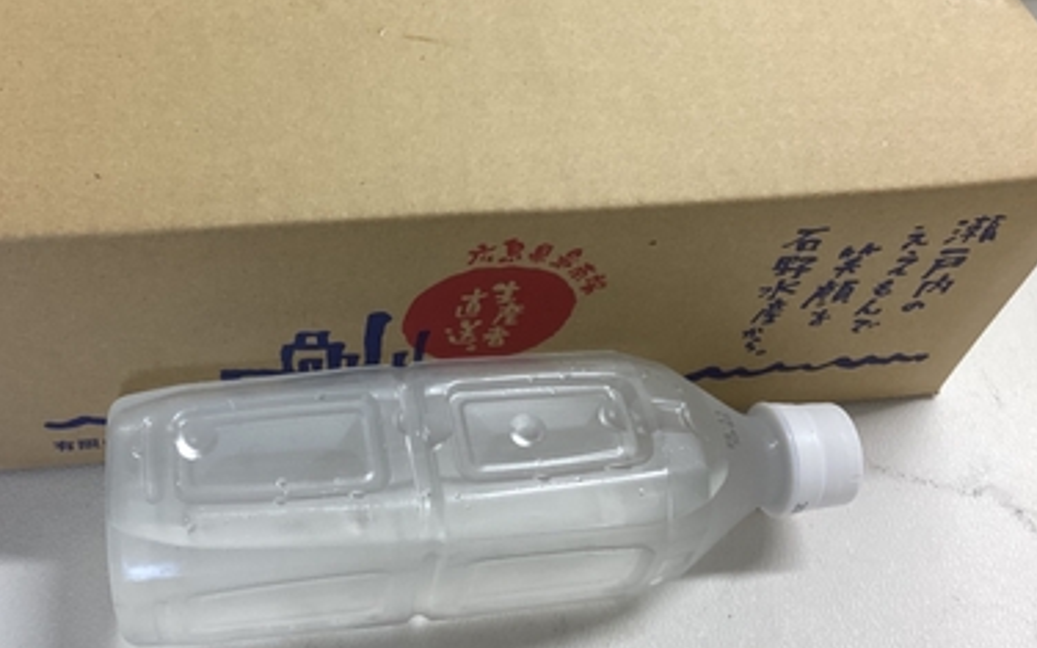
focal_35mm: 42
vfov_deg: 30.5
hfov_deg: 46.8
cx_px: 392
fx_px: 1187
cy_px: 281
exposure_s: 1/60
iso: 64
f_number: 2.4
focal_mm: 3.3
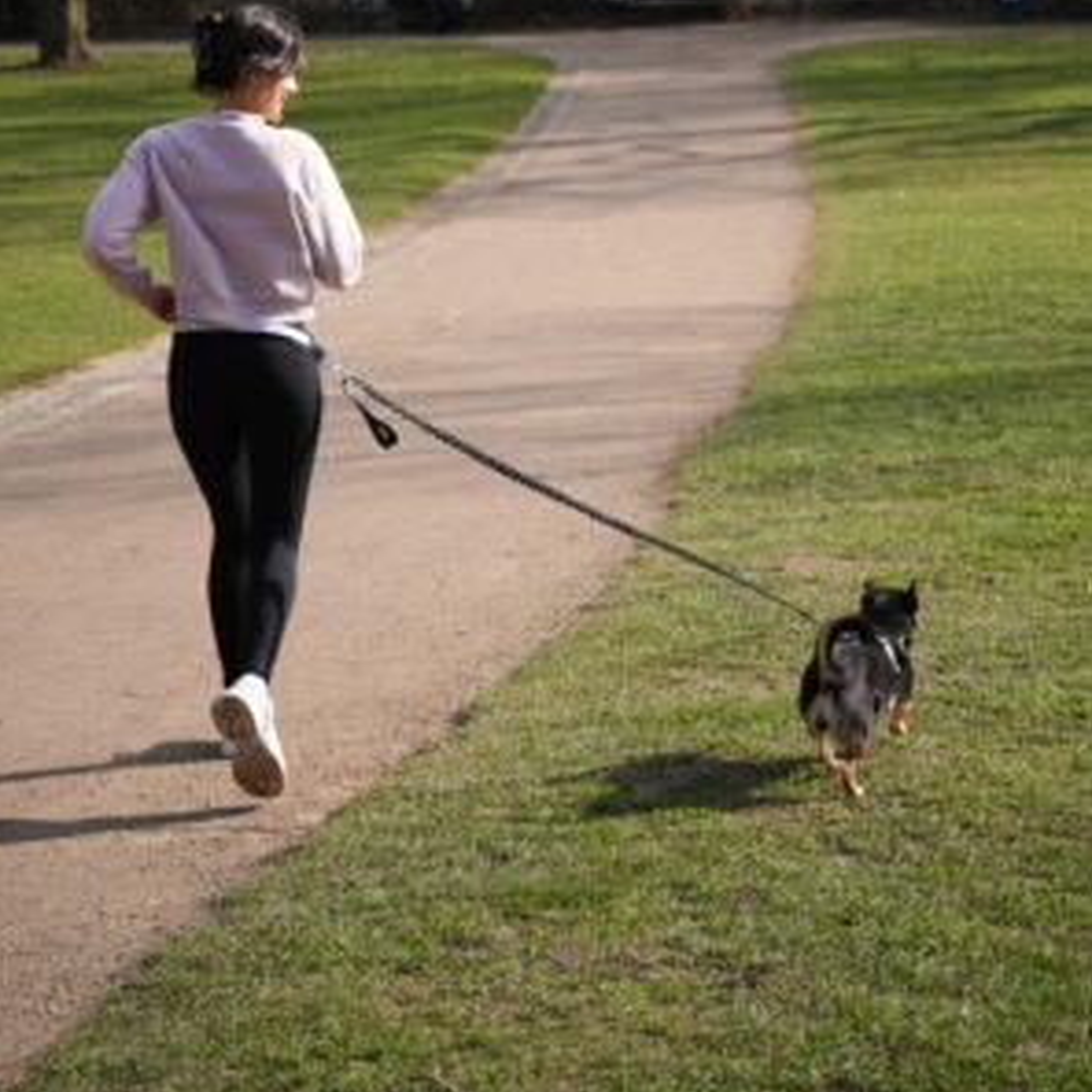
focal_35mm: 97
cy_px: 280
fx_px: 3462
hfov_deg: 17.9
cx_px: 542
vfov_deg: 17.8
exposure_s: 1/1250
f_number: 2.8
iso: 100
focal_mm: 50
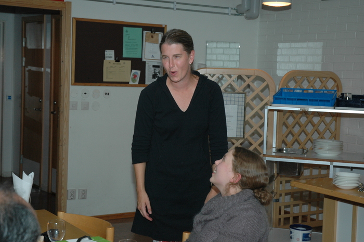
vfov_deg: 19.7
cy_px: 121
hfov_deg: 29.3
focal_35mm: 69
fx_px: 697
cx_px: 182
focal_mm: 46
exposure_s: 1/60
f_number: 5
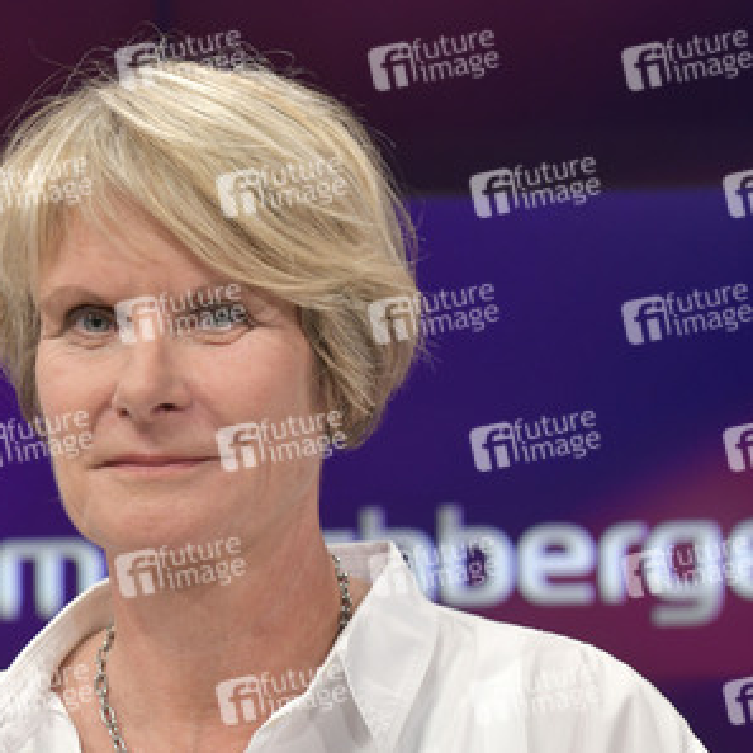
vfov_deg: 21.7
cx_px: 214
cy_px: 378
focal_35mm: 80
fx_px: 1969
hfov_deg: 21.5
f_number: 4.5
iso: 1600
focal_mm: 62
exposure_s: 1/250
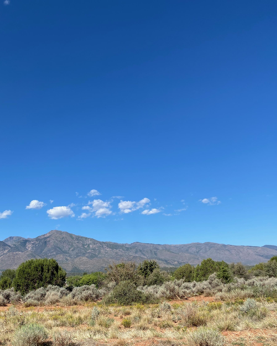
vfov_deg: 52.8
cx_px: 76
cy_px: 173
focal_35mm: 34
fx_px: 348
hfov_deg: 42.3
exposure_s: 1/2890
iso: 32
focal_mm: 4.25
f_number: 1.8
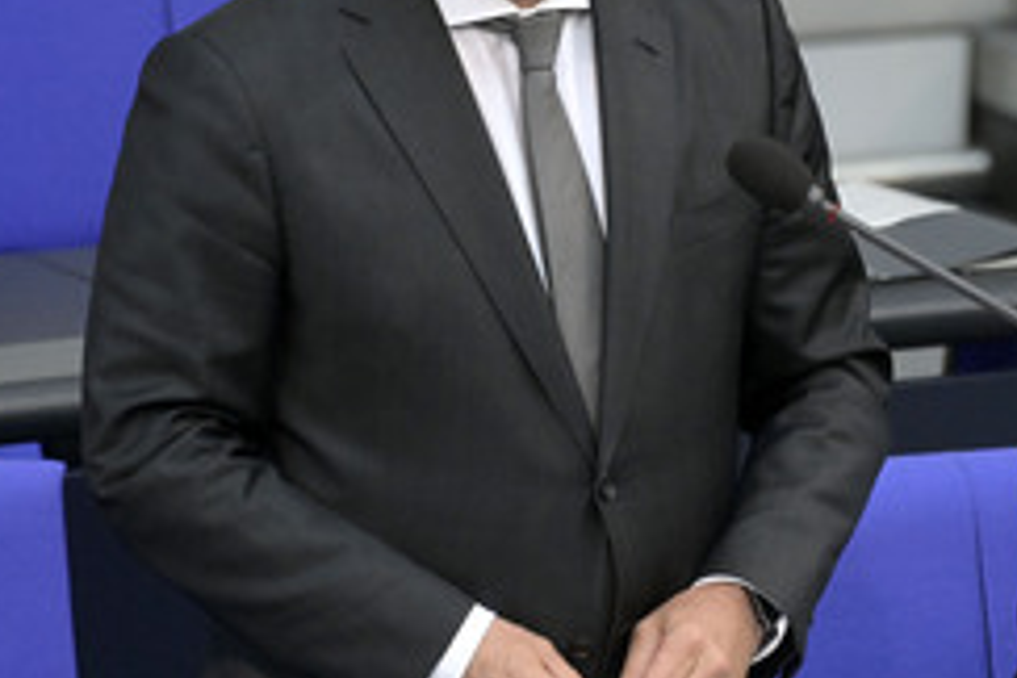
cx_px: 580
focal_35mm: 761
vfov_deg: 1.8
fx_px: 21497
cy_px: 201
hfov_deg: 2.7
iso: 10000
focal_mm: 410
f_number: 6.3
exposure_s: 1/400
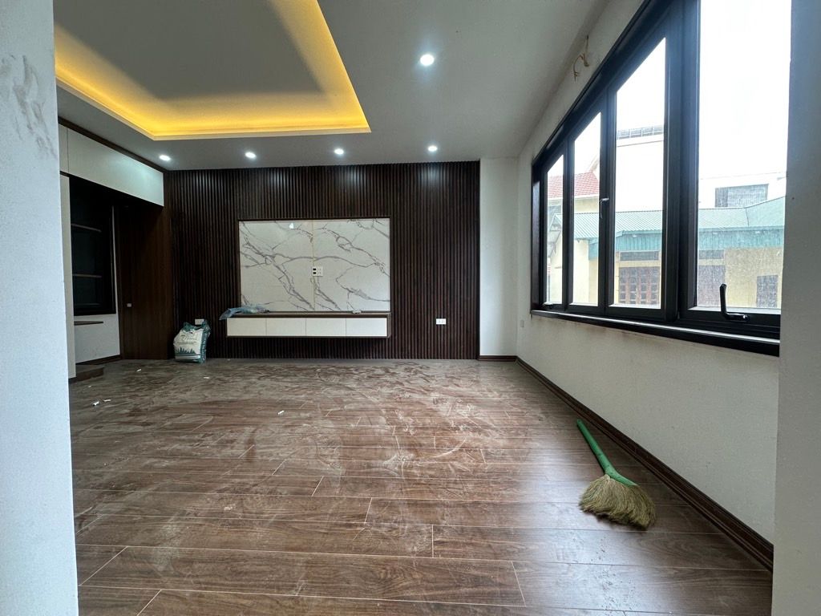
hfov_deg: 102.1
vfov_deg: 85.7
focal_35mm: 14
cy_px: 308
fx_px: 332
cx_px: 410
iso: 125
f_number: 2.2
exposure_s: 1/100
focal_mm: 2.22
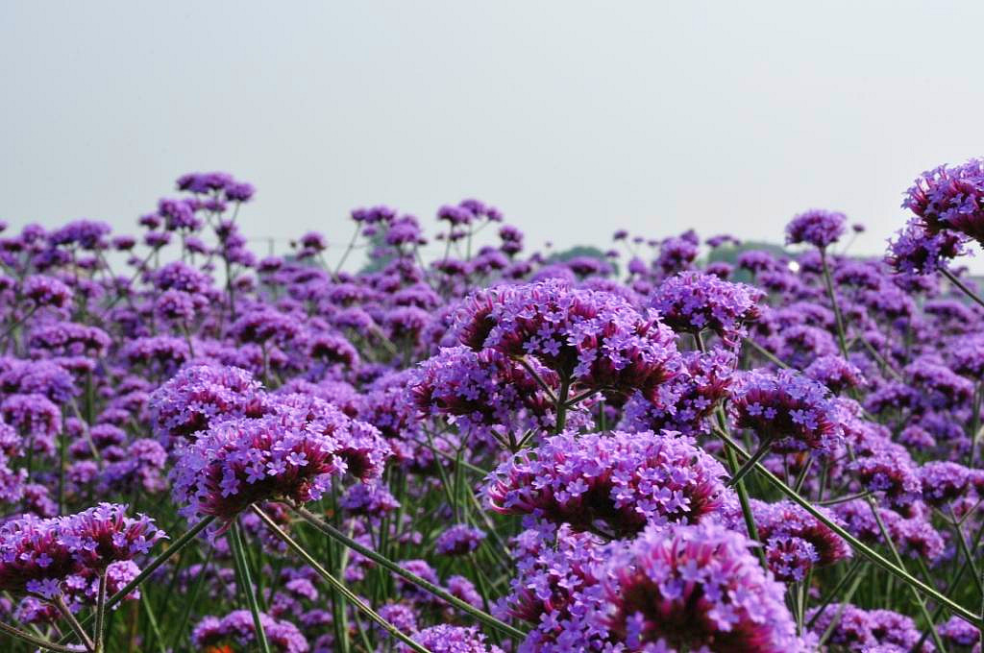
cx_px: 492
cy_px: 326
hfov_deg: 33.4
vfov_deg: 22.6
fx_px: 1638
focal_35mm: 60
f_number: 25
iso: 200
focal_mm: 40
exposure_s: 1/60
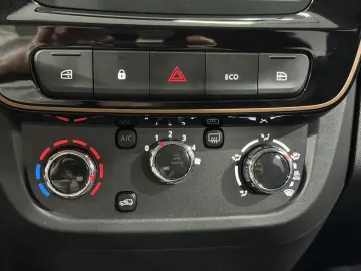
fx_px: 501
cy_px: 136
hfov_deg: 39.7
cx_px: 180
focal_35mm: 48
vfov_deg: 30.3
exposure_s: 1/20
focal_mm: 6.76
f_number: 1.78
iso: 640
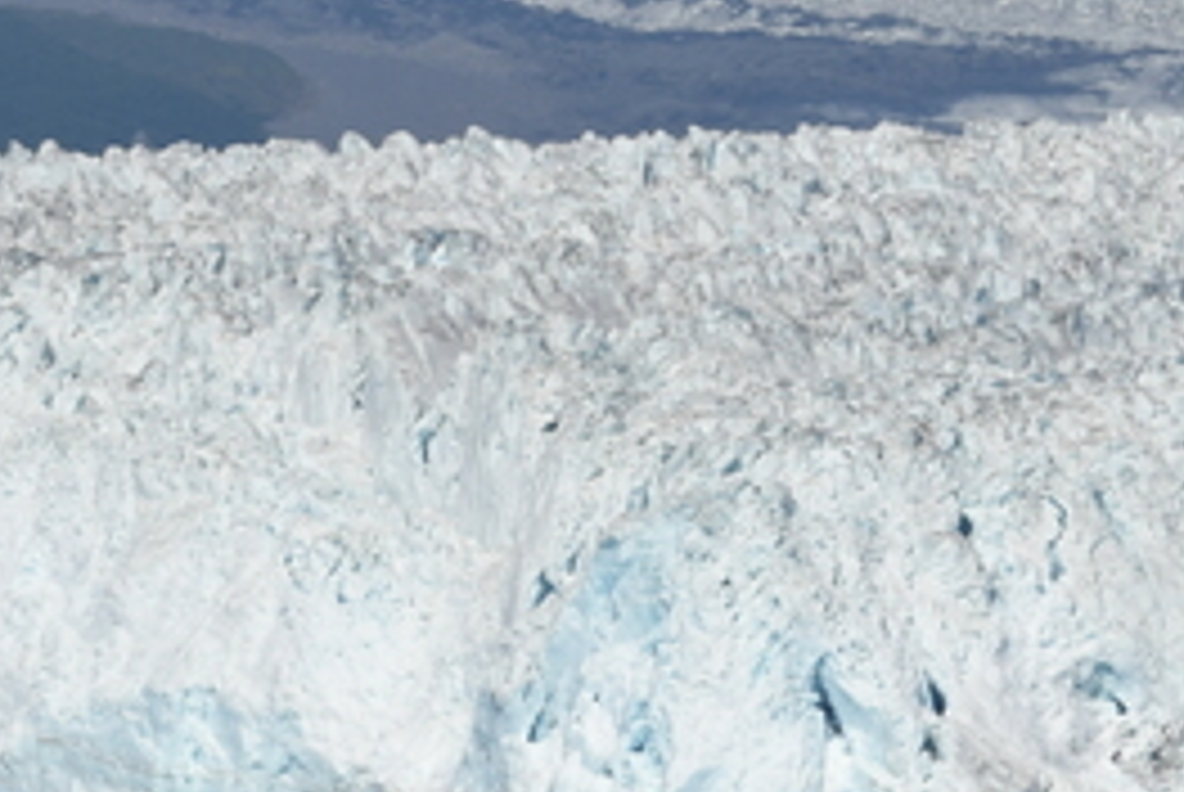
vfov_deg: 1.7
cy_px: -860
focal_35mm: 826
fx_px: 27196
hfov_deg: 2.5
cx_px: 635
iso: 100
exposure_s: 1/400
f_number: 10
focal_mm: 170
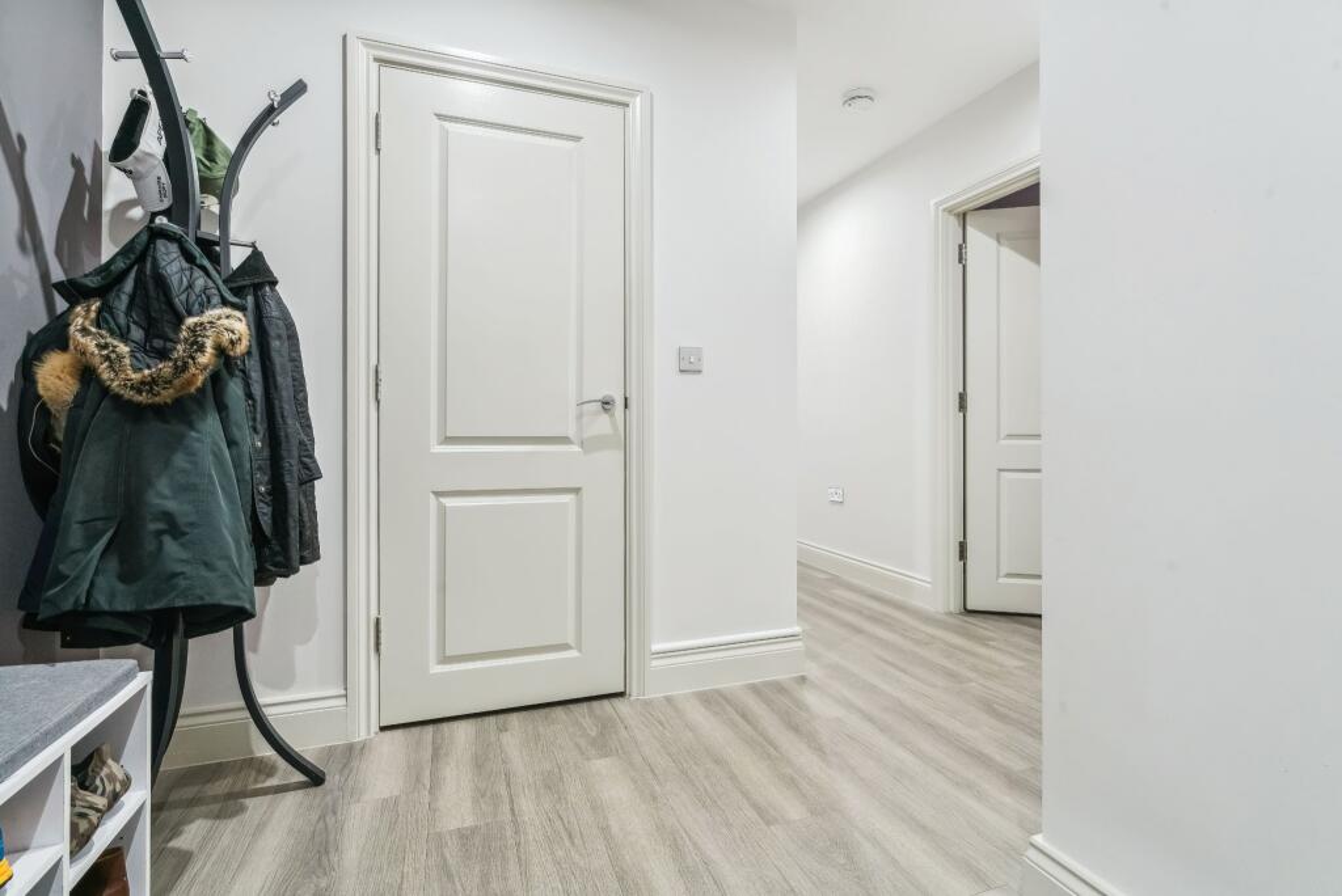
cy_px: 448
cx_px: 671
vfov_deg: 73.8
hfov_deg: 96.7
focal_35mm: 16
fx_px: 597
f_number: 10
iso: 6400
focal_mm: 16
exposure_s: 1/10
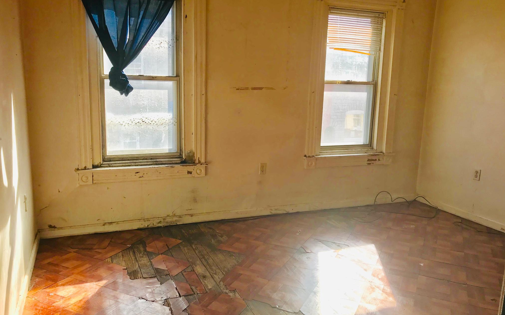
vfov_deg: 41.8
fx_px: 413
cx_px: 252
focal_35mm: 30
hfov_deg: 62.9
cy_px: 162
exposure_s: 1/330
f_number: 1.8
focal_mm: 3.99
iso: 20
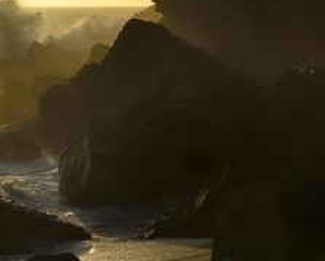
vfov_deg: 8.0
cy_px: 92
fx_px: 1868
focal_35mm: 194
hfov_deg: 9.9
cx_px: 120
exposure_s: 1/250
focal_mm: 110
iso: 200
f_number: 22
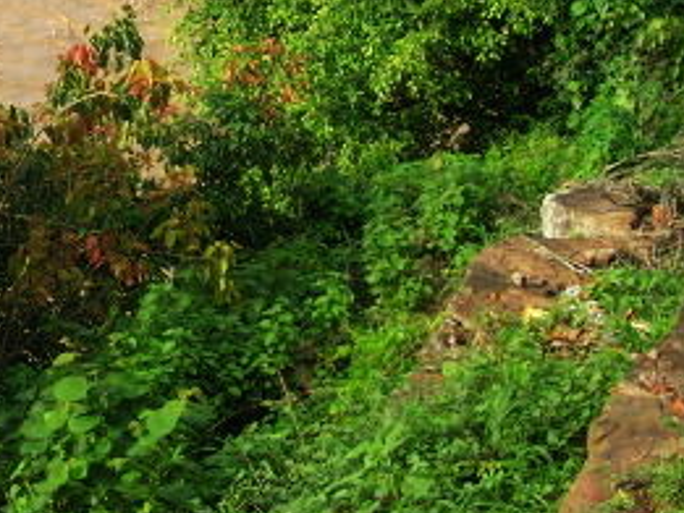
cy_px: -12
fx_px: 1898
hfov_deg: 19.8
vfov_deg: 15.1
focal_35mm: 96
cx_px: -16
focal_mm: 5.7
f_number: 4.9
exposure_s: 1/204
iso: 50
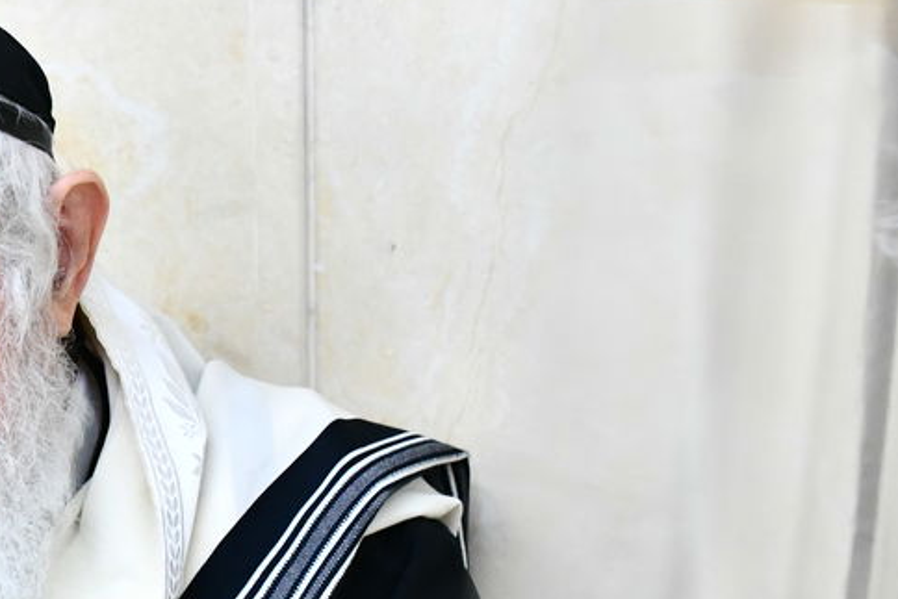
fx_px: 2021
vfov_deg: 16.8
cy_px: 442
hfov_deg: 23.2
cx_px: -150
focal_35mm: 81
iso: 4000
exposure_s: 1/160
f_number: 5.6
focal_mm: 28
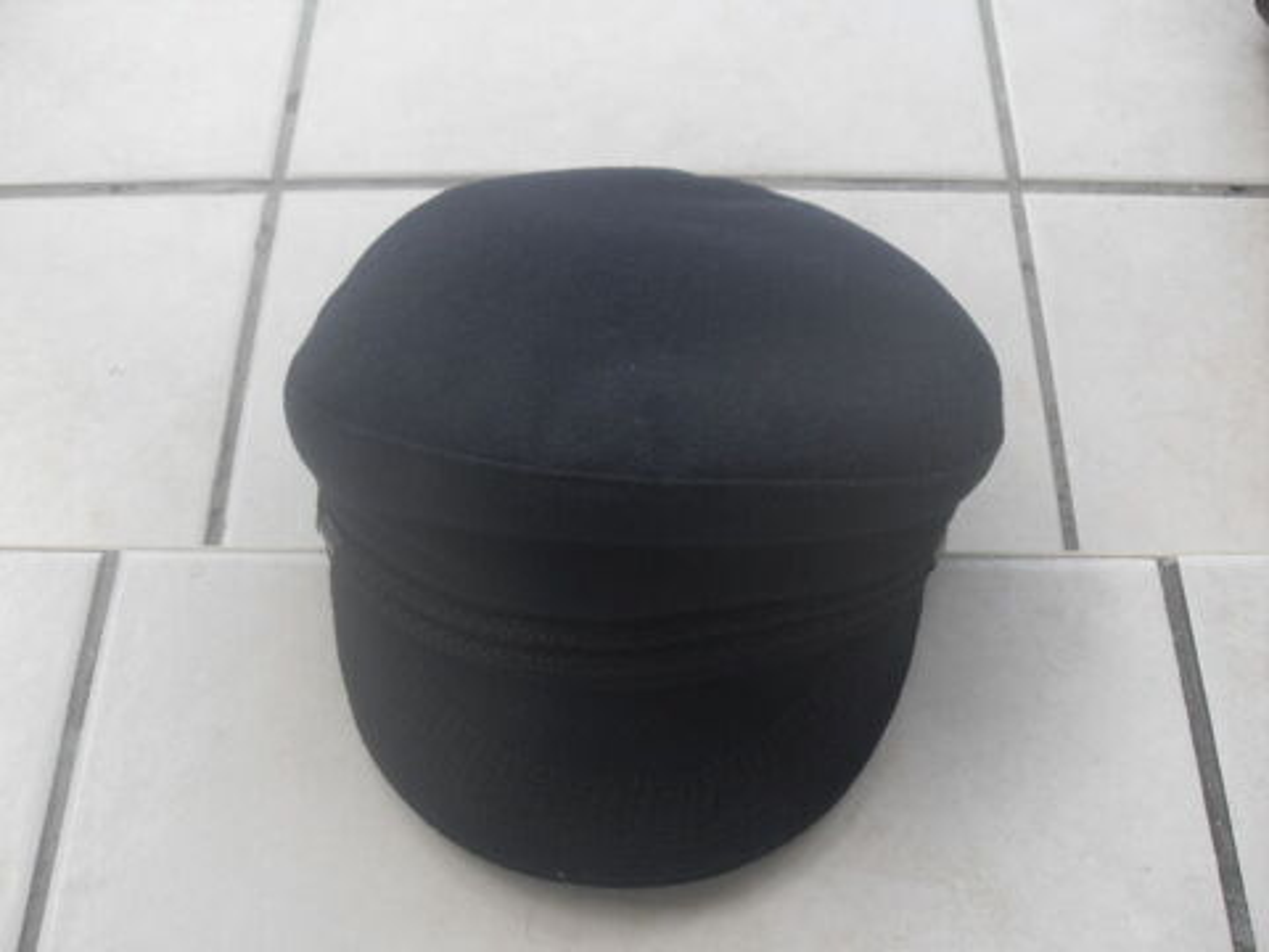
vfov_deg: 38.7
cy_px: 476
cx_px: 634
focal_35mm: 37
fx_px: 1356
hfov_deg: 50.1
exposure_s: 1/180
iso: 80
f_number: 2.8
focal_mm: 6.3
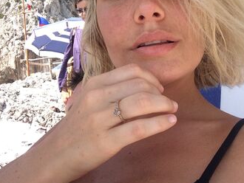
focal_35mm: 40
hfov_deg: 46.8
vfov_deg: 36.0
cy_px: 80
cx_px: 126
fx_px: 282
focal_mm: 2.15
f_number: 2.4
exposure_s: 1/641
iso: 50
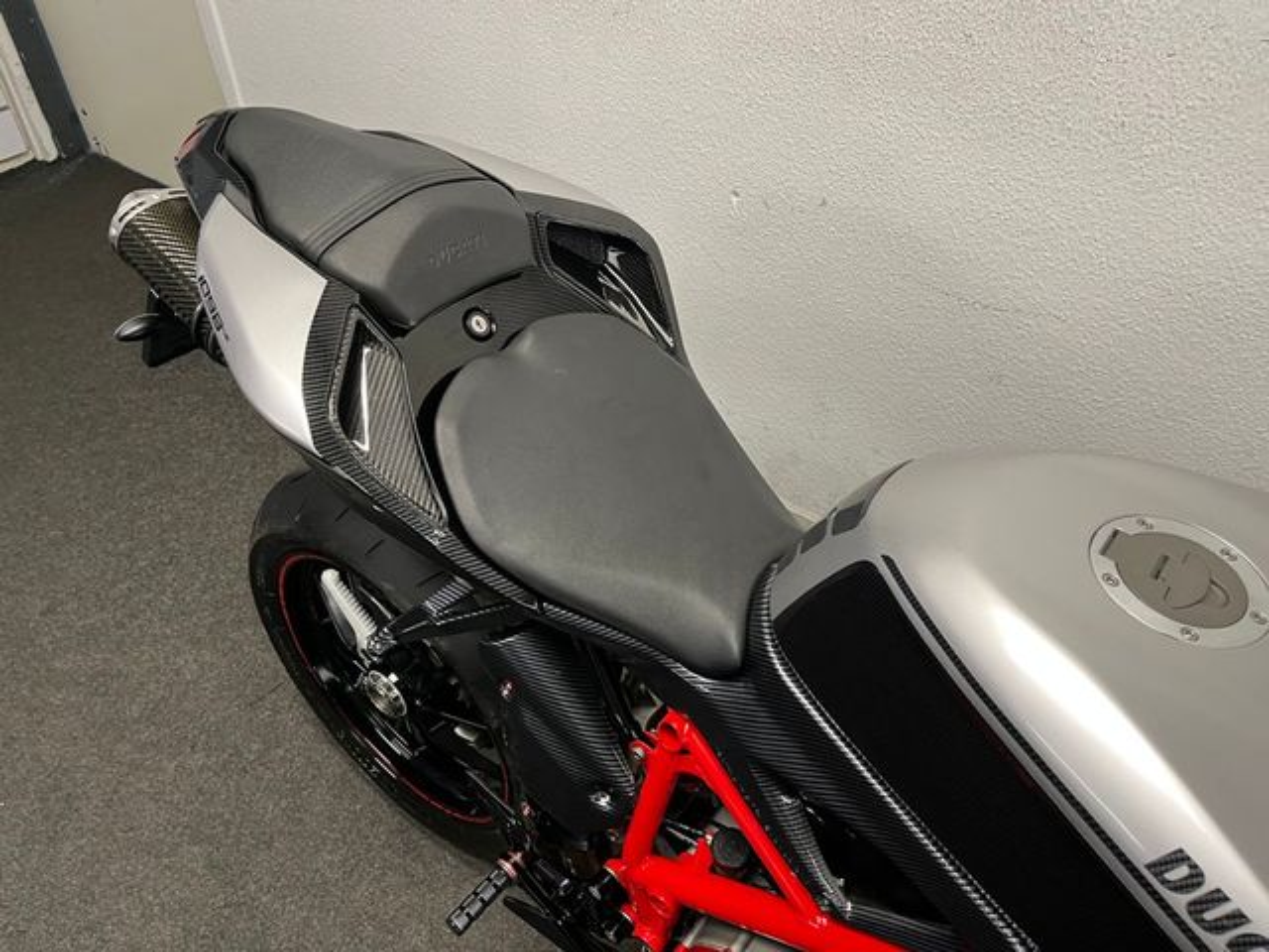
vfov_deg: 53.1
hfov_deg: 67.3
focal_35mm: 26
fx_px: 953
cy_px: 476
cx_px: 634
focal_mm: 5.1
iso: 100
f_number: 1.6
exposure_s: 1/50
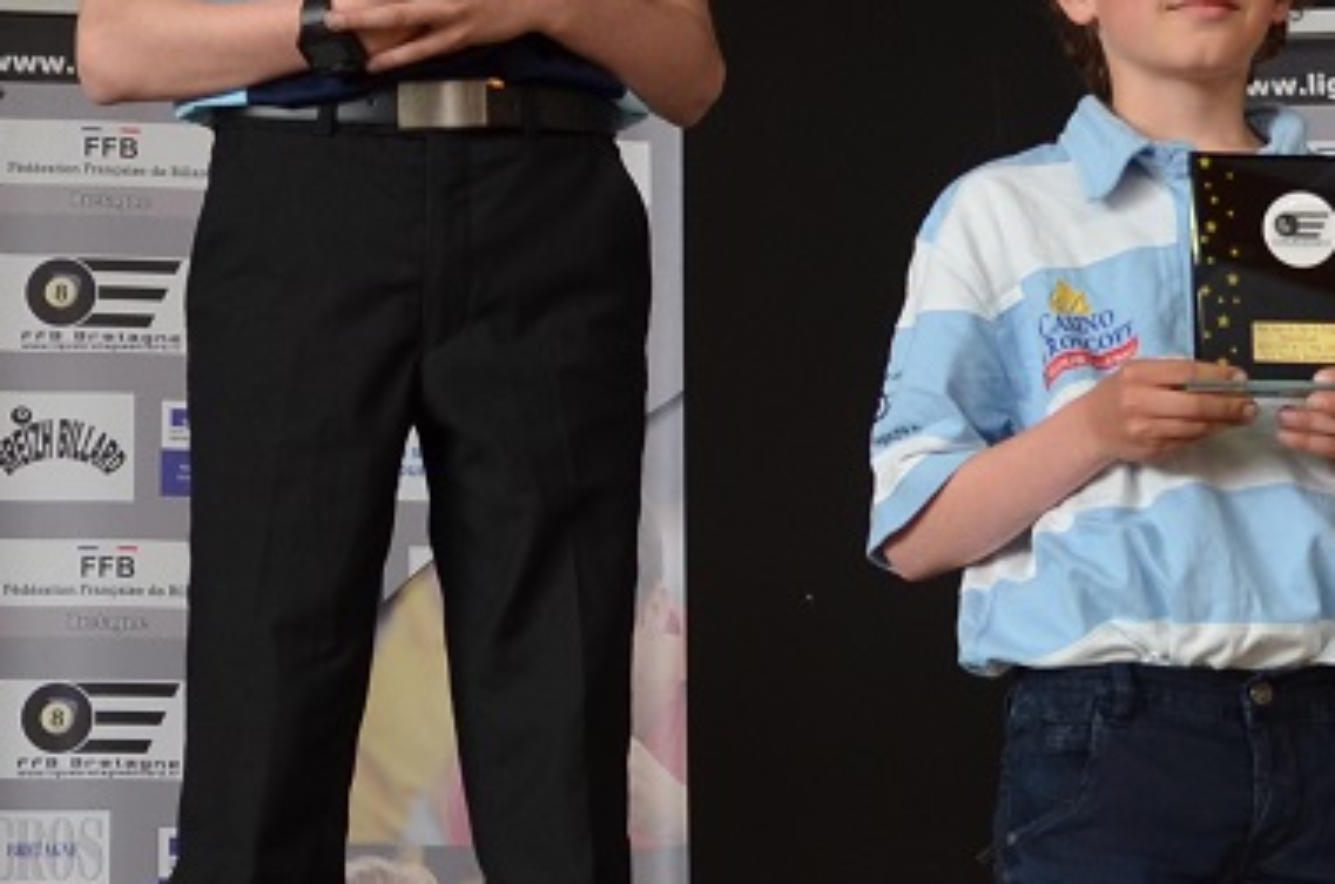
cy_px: 764
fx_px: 4330
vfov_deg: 11.6
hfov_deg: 17.5
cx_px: 463
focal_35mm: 117
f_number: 4.5
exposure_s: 1/80
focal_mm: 20
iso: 400
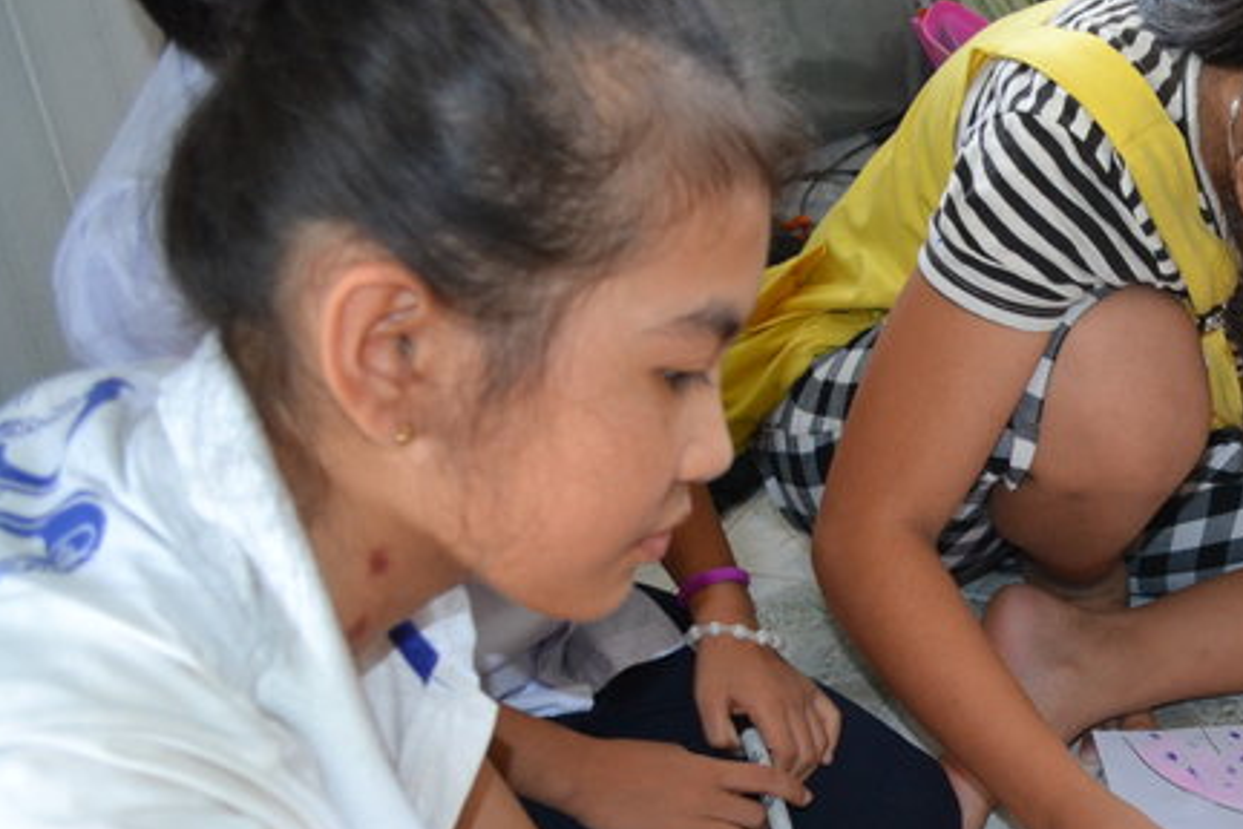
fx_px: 2210
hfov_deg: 27.9
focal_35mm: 64
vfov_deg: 20.8
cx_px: 1447
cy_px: 738
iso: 640
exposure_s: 1/60
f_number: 3.5
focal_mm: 18
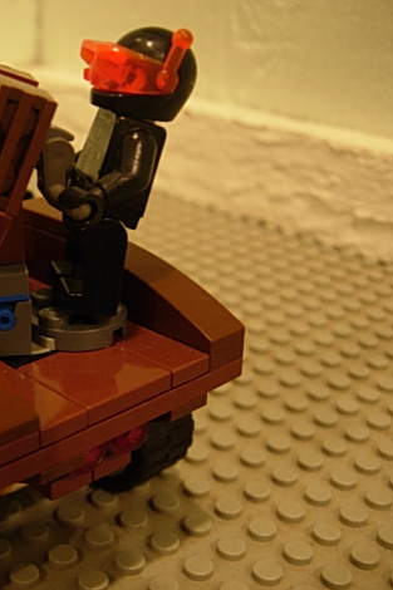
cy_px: 290
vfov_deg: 38.9
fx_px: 836
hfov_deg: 25.4
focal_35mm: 51
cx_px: 19
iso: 122
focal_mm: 7.5
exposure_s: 1/4
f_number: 2.7
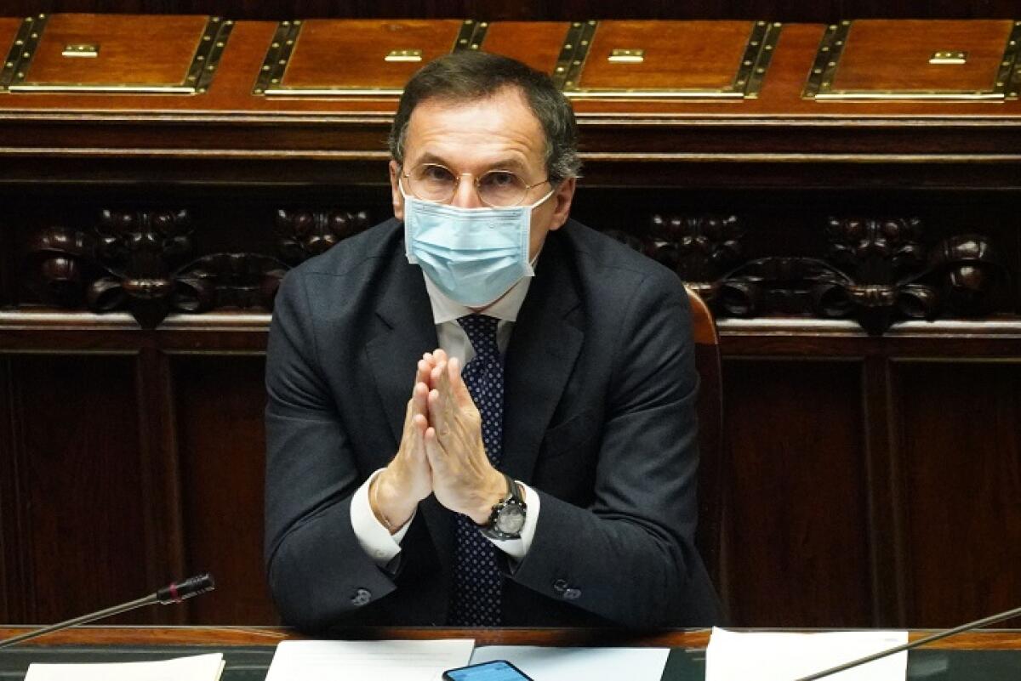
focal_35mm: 600
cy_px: 340
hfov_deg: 3.4
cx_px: 510
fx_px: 17022
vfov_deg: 2.3
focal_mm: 400
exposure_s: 1/160
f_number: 5.6
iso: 12800
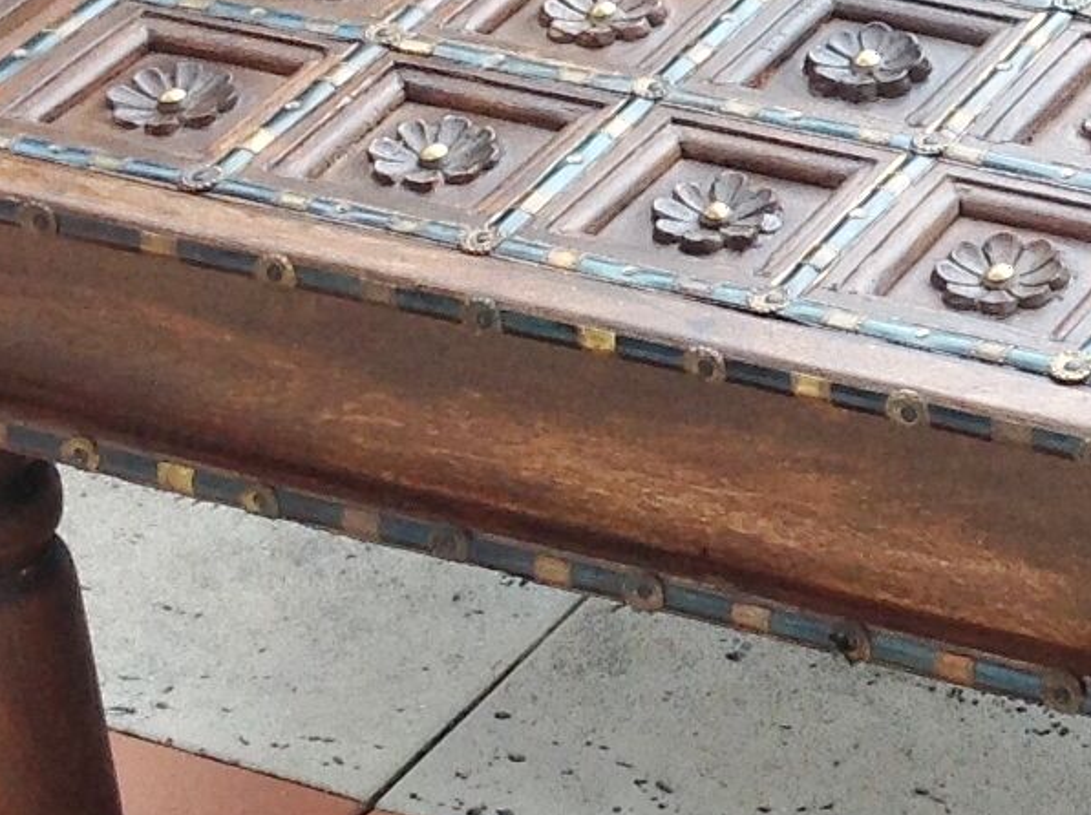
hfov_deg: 12.6
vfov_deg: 9.7
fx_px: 4784
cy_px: 148
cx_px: 1444
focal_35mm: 152
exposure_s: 1/198
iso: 50
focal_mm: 4.28
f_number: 2.4
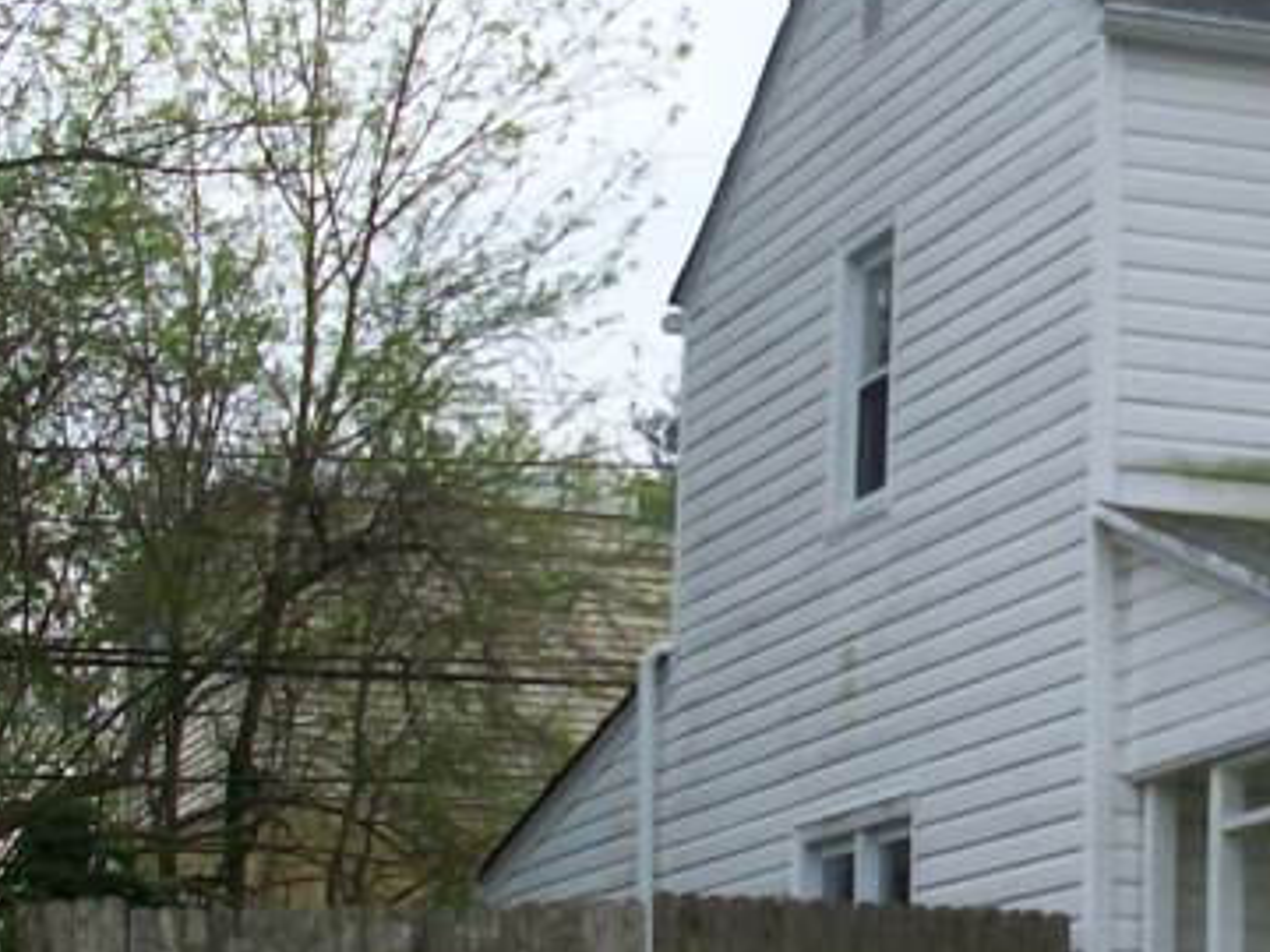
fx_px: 4439
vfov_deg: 12.2
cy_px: 515
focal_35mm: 121
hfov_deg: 16.0
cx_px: 1217
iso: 80
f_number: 2.8
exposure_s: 1/272
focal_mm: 5.7
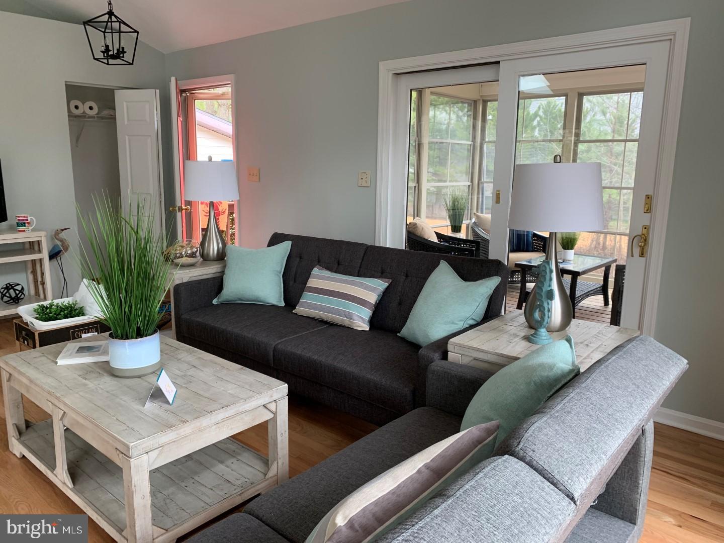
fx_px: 544
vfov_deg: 53.1
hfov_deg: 67.3
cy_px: 272
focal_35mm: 26
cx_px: 362
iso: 100
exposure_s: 1/81
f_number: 1.8
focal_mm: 4.25
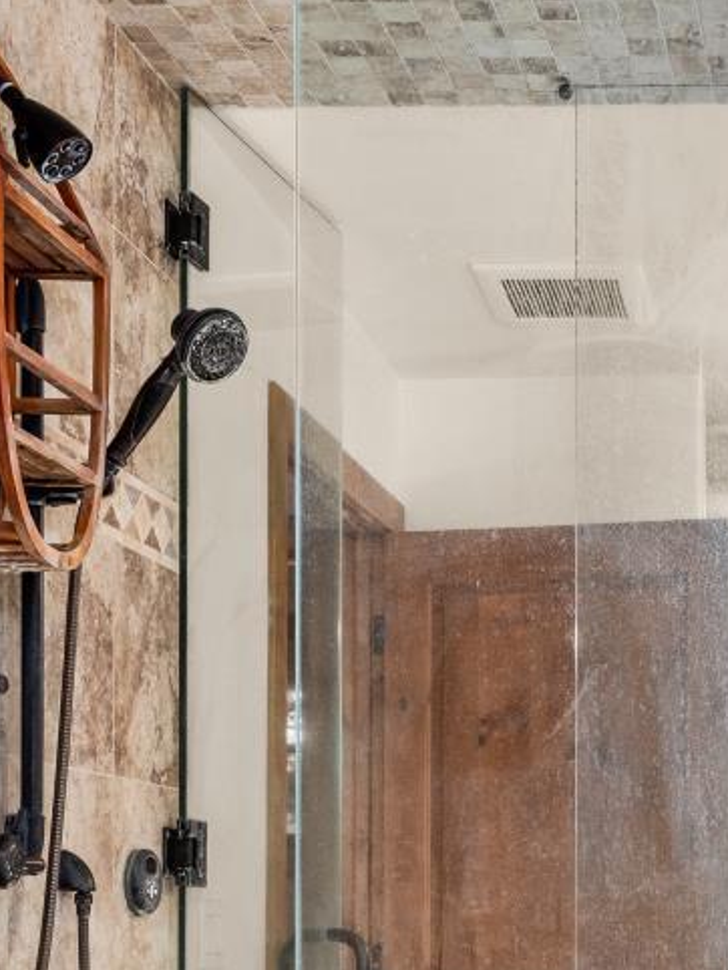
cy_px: 938
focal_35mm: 66
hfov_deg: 21.1
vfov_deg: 27.9
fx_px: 1849
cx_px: 816
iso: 400
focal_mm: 22
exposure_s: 1/6
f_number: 11
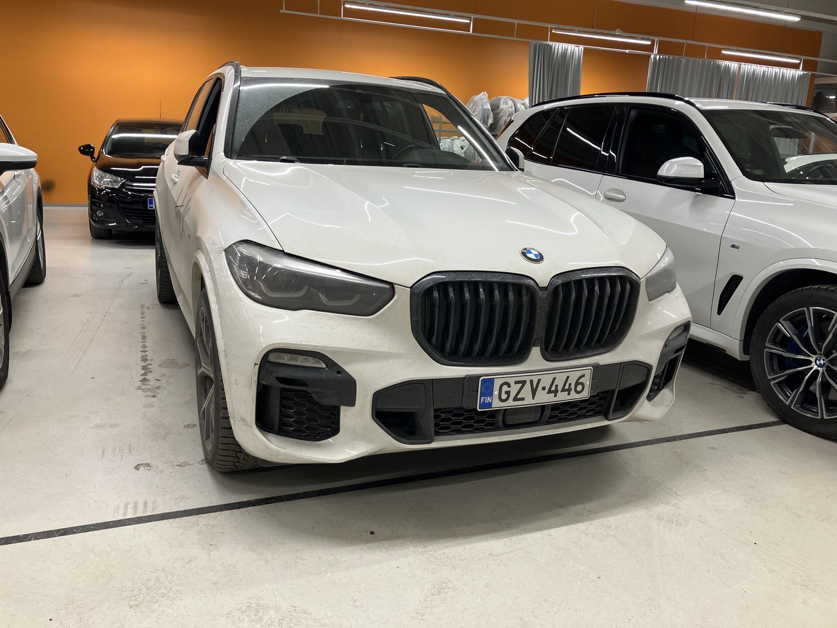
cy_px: 314
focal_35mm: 28
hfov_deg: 63.4
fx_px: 677
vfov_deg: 49.7
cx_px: 418
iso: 80
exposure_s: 1/100
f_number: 1.8
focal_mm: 3.99
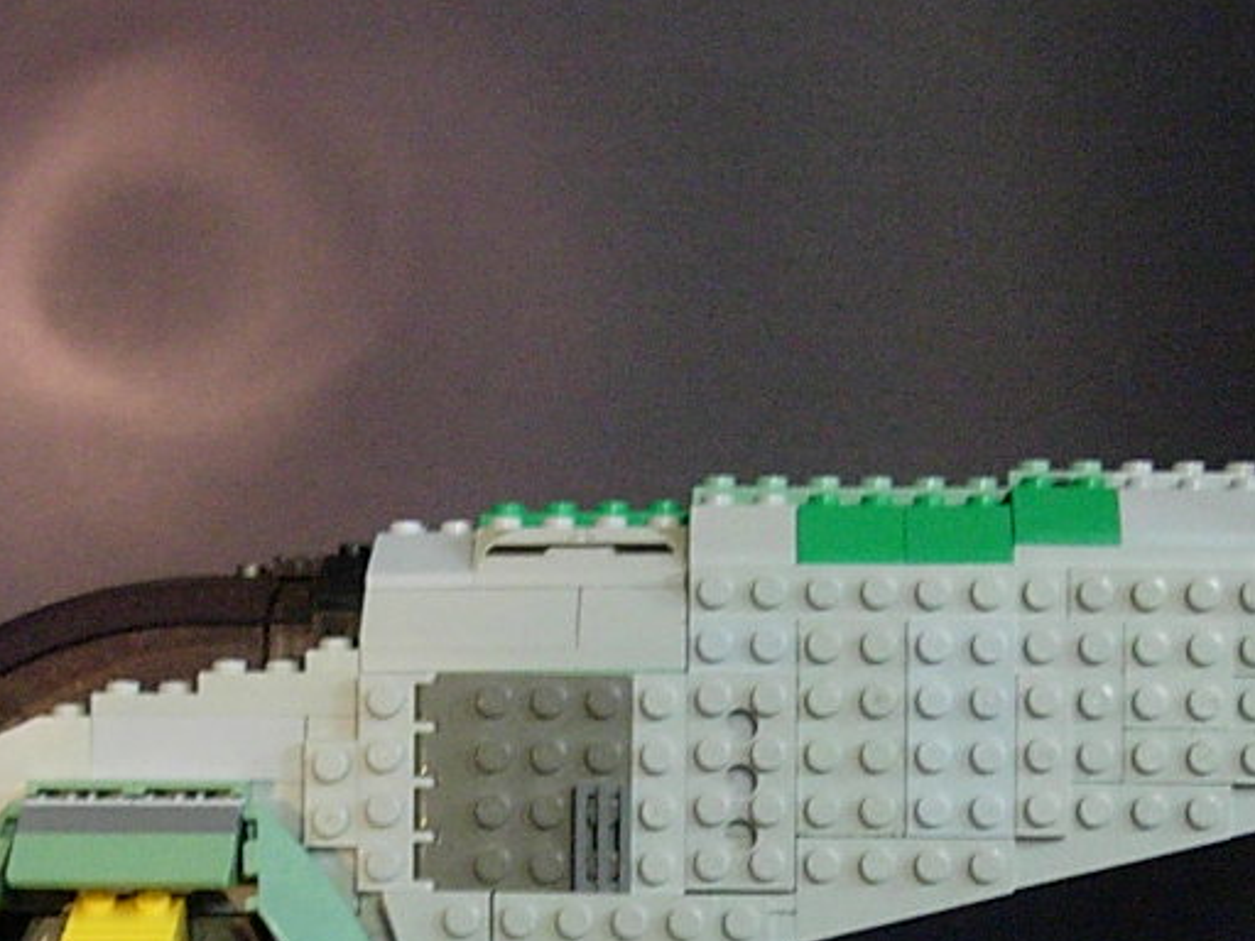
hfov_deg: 19.2
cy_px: 858
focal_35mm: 102
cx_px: 525
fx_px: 3698
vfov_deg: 14.4
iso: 400
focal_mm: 10.6
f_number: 3.2
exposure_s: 1/38
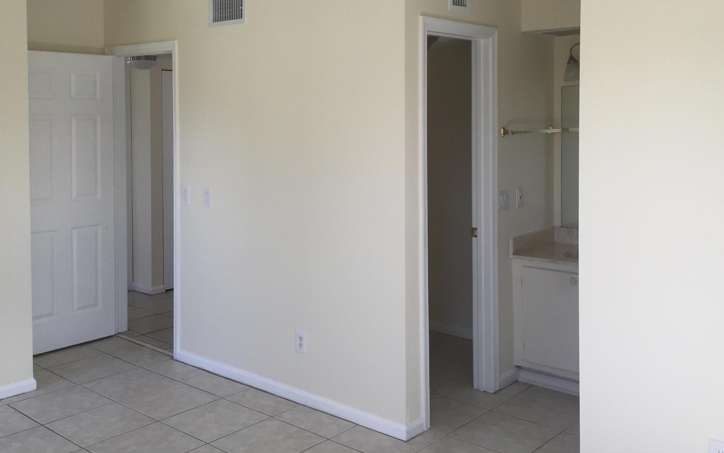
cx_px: 356
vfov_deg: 34.0
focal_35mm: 37
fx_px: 730
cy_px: 138
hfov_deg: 52.7
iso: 50
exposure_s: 1/120
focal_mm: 4.15
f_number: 2.2
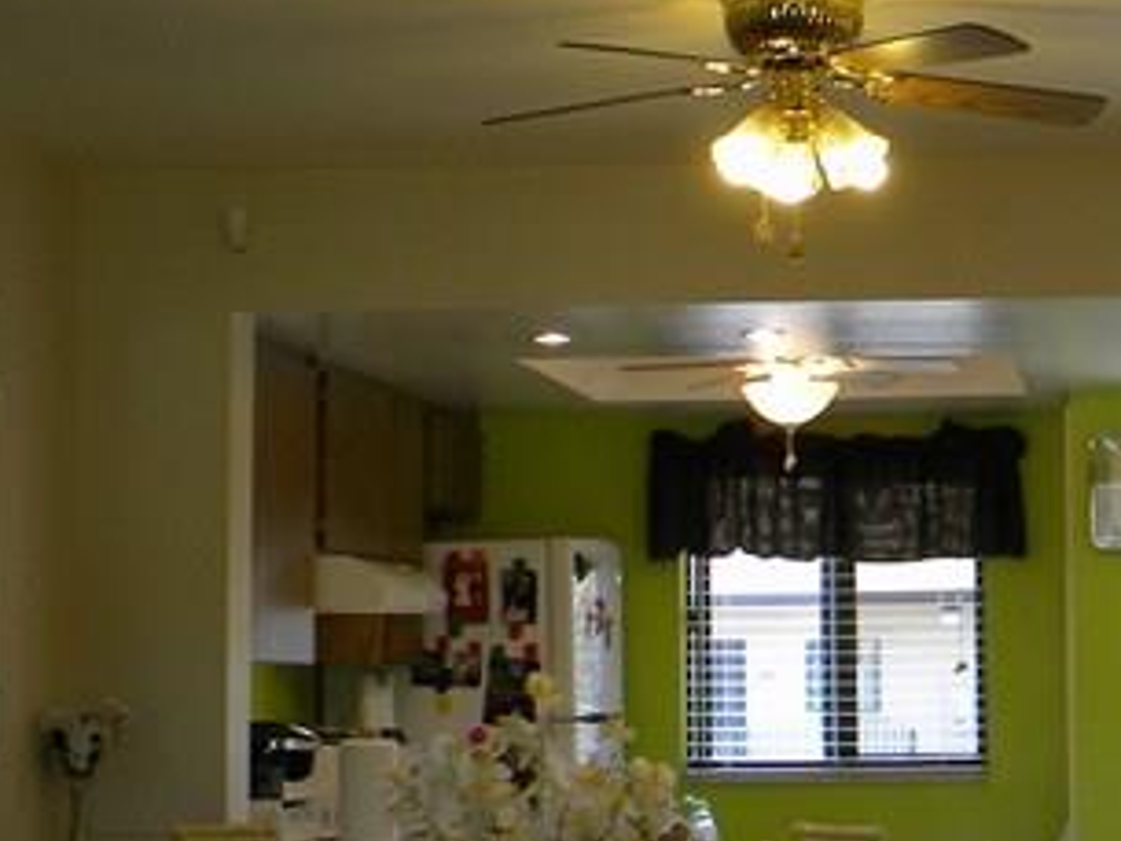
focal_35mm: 94
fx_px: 3045
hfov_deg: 20.5
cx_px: 981
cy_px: 312
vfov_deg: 15.7
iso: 119
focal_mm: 5
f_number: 3.5
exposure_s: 1/60.3
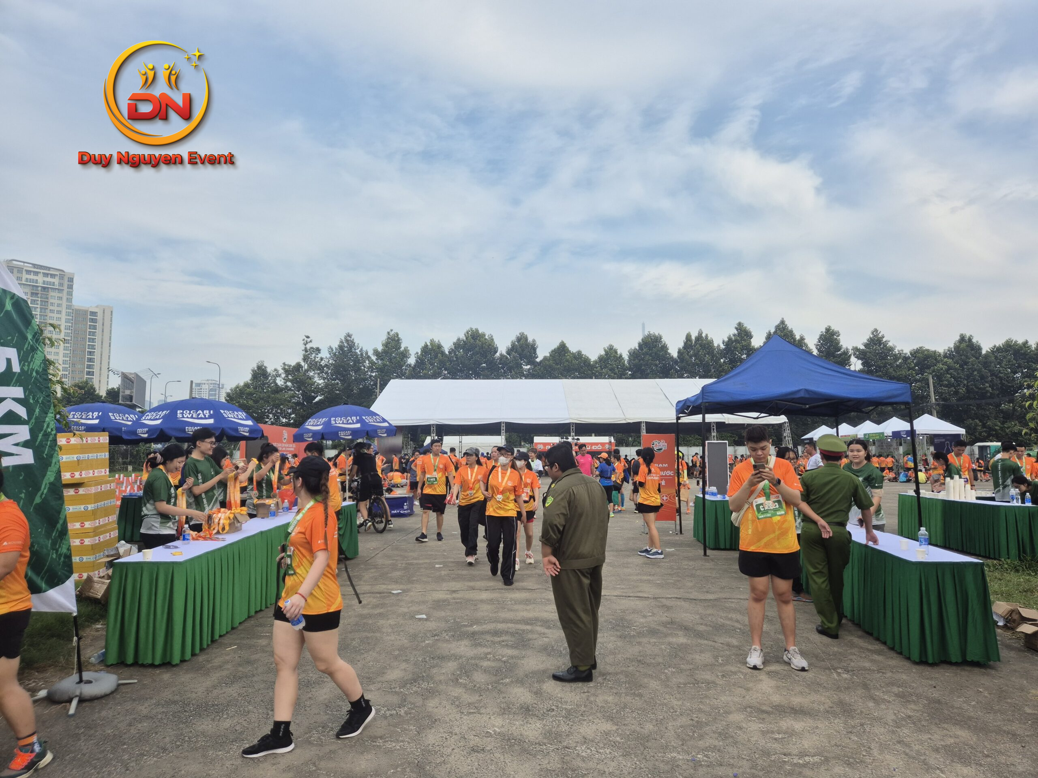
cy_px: 389
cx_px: 519
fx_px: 690
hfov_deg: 73.9
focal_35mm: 23
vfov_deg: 58.9
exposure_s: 1/1100
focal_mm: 5.4
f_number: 1.8
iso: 25
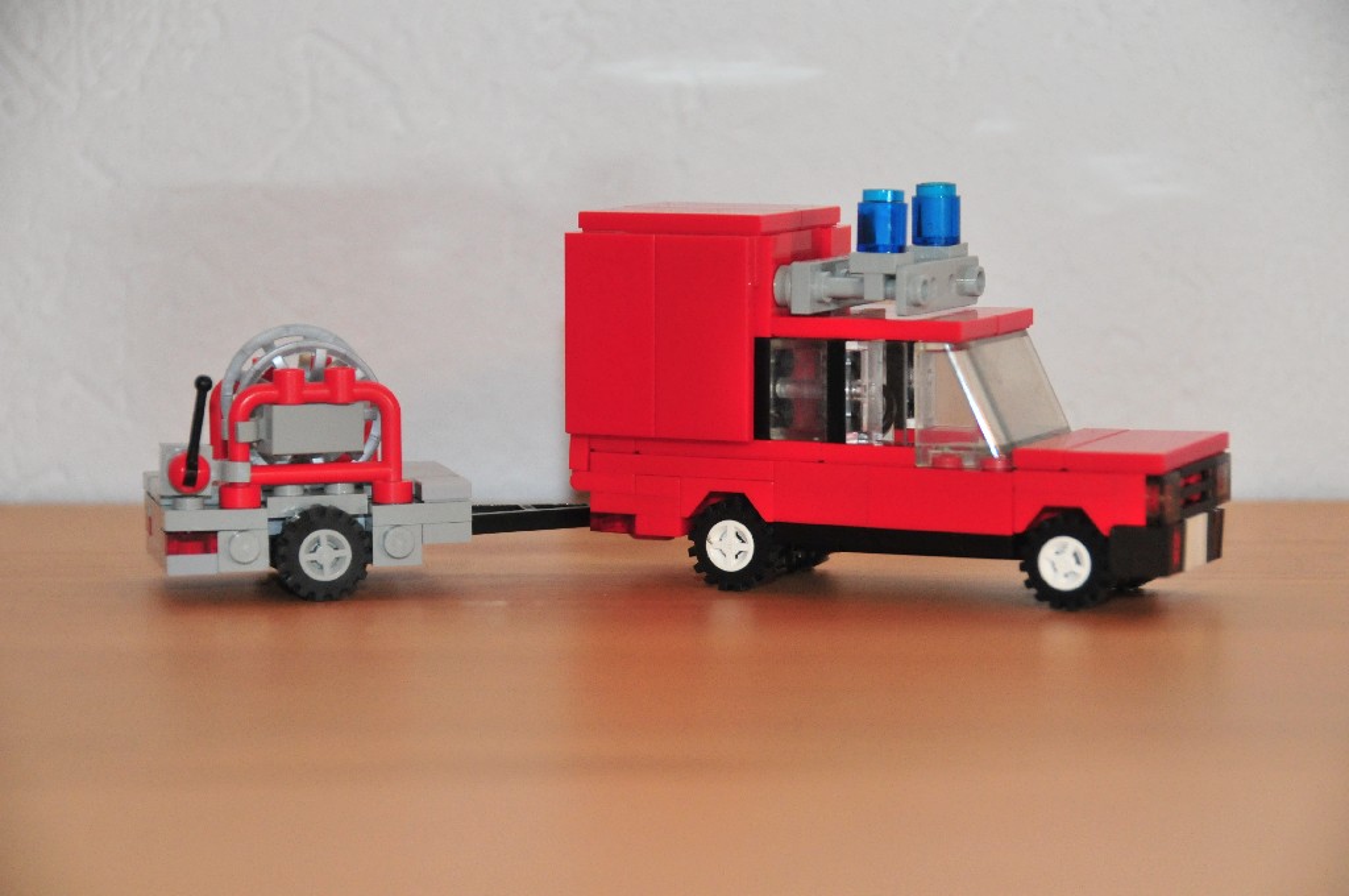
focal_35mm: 123
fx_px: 4603
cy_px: 448
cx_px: 674
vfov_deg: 11.1
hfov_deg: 16.7
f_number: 5.3
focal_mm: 82
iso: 1250
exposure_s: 1/60
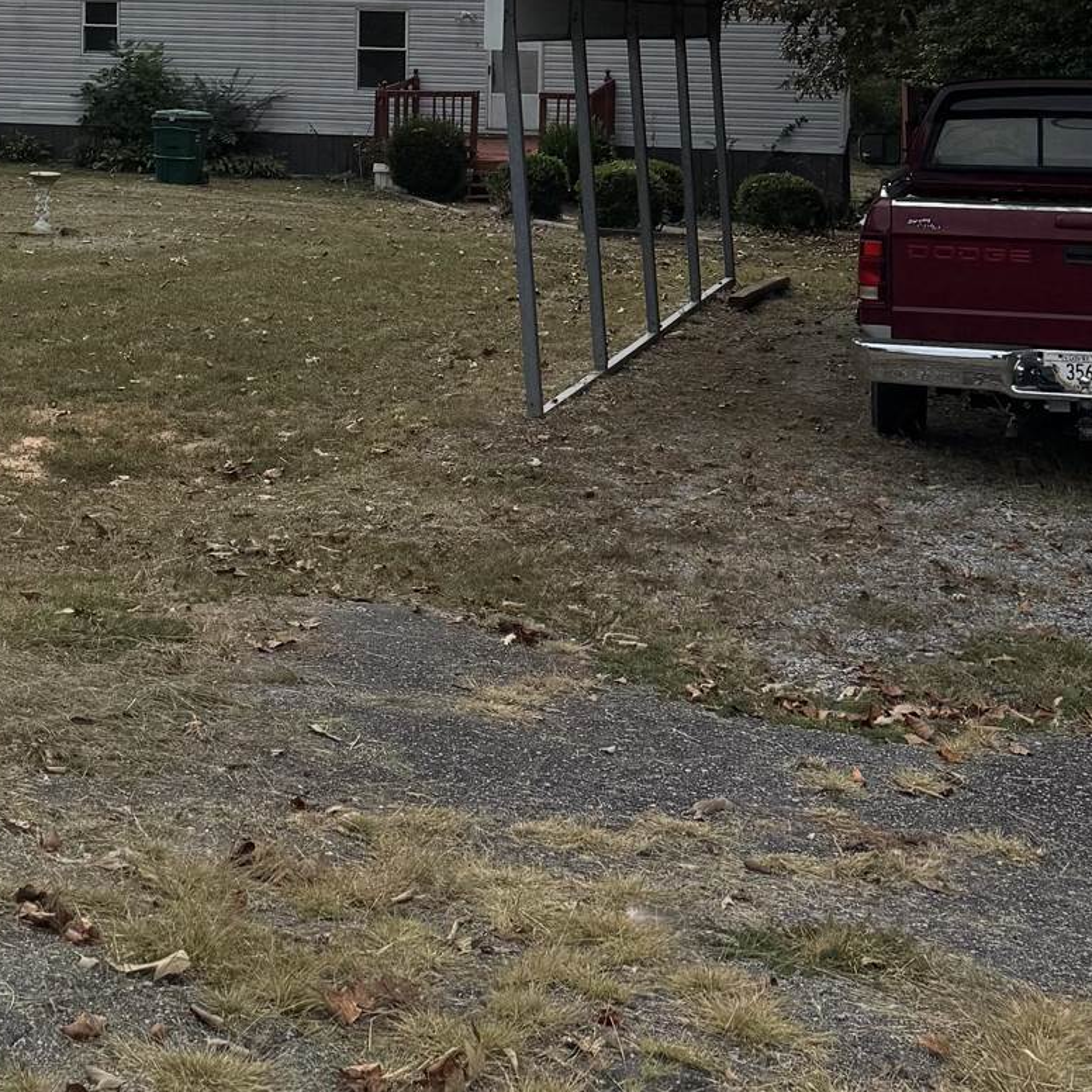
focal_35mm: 63
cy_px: -34
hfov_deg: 27.2
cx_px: 387
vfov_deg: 25.7
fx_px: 2248
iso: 80
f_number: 1.78
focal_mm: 6.76
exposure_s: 1/7937
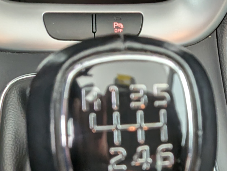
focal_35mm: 52
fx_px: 341
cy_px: 102
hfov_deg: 36.3
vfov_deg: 28.0
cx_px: 158
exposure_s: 1/23.3
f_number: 2.2
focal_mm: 2.35
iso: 246
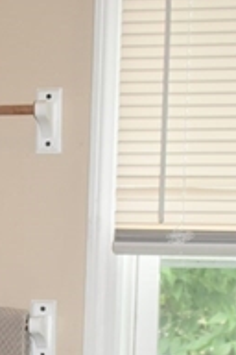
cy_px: 433
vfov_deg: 12.4
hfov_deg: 8.3
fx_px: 1593
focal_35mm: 162
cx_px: -124
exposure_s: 1/100
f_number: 5
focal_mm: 27
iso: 800
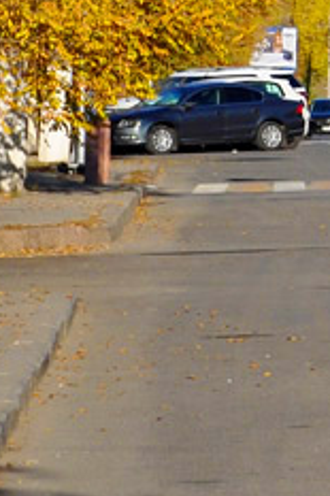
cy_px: -318
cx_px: 894
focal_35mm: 402
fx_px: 5535
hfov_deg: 3.4
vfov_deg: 5.1
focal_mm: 48
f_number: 8
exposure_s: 1/500
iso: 200
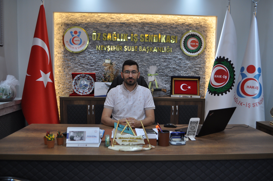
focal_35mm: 30
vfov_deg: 43.5
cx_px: 136
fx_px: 227
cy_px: 90
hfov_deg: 62.0
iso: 560
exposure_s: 1/60
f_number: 4
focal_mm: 20
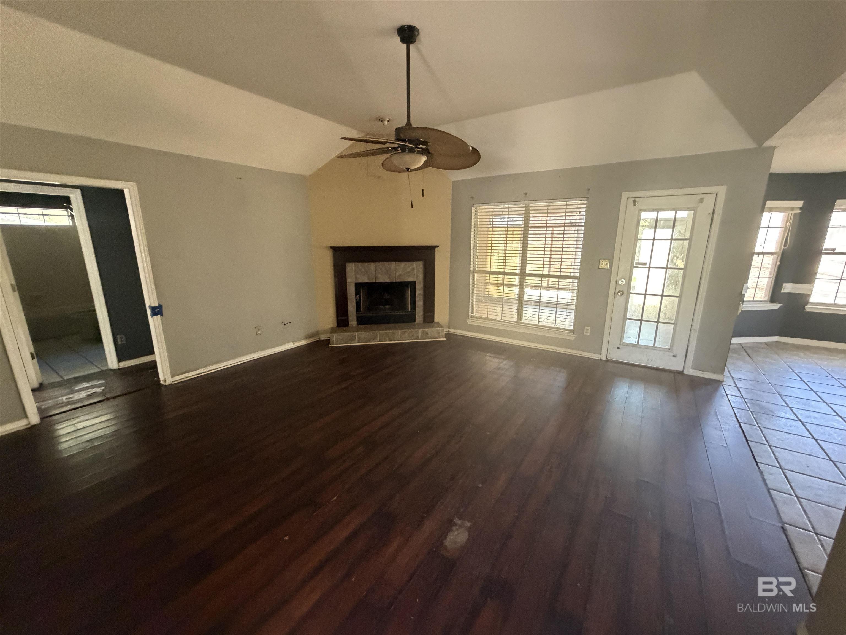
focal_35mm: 14
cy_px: 318
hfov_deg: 102.1
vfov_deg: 85.7
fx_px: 342
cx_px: 423
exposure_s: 1/60
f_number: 2.2
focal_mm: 2.22
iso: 640
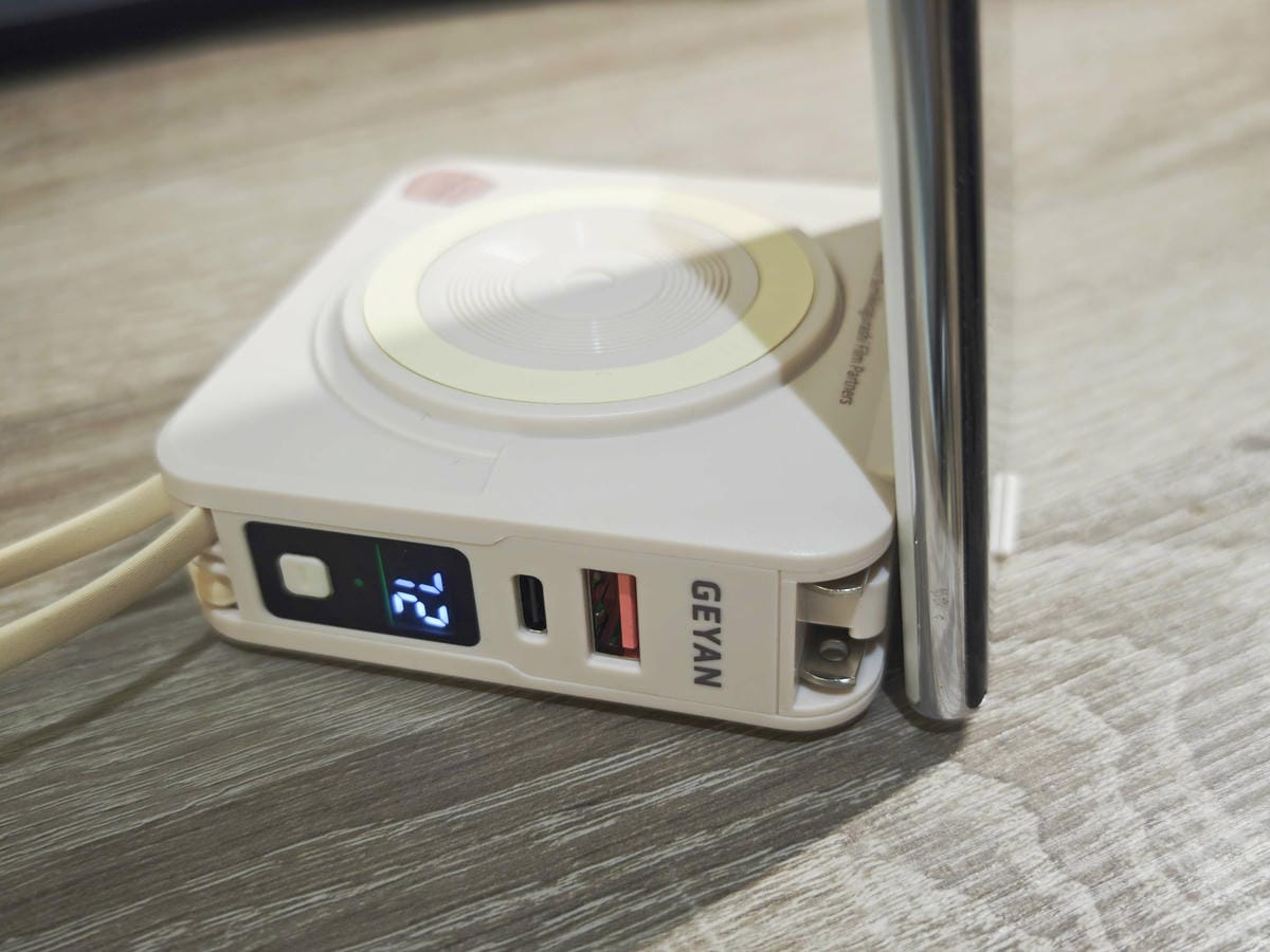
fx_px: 1284
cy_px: 476
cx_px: 635
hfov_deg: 52.6
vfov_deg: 40.7
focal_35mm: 35
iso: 407
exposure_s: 1/60
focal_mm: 8.72
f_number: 2
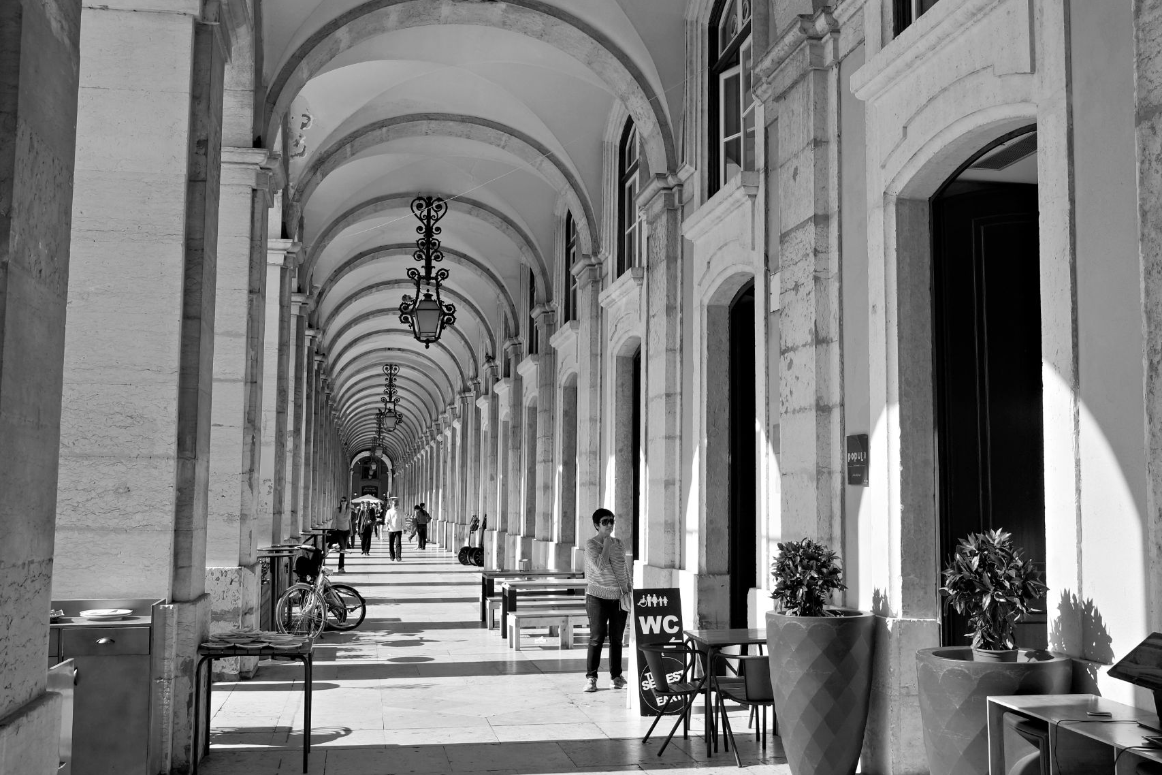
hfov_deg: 53.1
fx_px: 1162
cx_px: 578
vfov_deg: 36.9
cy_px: 360
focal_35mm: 36
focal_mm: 30
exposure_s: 1/250
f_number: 8
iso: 100
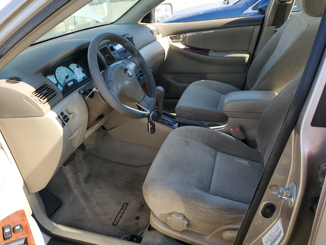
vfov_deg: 53.1
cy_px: 122
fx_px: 245
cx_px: 163
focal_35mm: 26
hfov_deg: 67.3
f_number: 1.5
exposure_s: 1/526
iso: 50
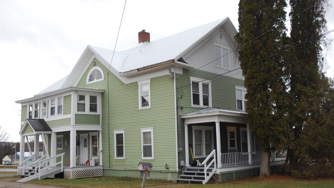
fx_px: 337
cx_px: 167
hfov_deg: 52.8
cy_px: 100
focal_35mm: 38
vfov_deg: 31.2
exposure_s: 1/125
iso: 200
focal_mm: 24
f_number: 5.6
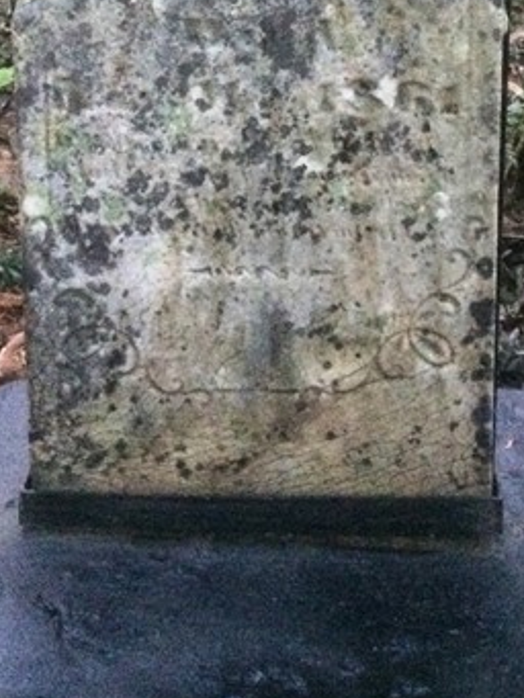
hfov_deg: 21.6
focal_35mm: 68
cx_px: 270
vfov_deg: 26.7
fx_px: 1372
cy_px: -27
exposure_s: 1/15
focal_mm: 4.15
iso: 500
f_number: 2.2
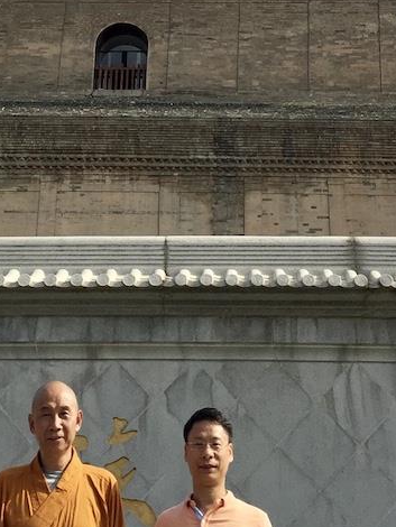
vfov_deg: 25.6
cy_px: 67
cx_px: 157
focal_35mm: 74
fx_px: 1128
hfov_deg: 19.9
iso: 32
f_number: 2.2
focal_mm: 4.15
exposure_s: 1/2198
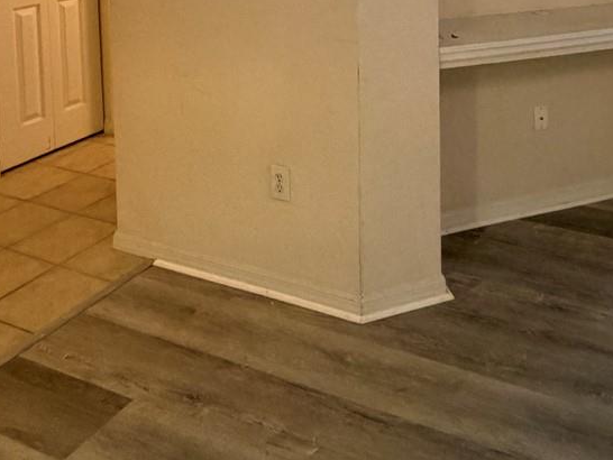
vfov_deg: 29.7
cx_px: 473
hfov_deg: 44.0
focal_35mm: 41
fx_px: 726
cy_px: -104
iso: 500
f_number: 2.2
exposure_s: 1/60
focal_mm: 2.22
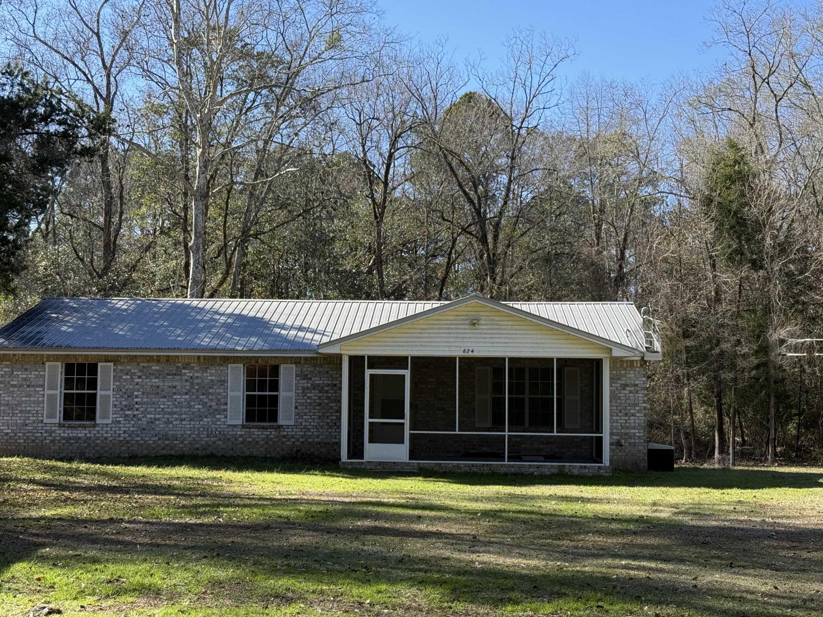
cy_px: 308
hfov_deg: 39.7
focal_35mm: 48
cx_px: 412
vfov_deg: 30.3
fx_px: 1141
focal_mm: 6.76
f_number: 1.78
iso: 64
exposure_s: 1/1285
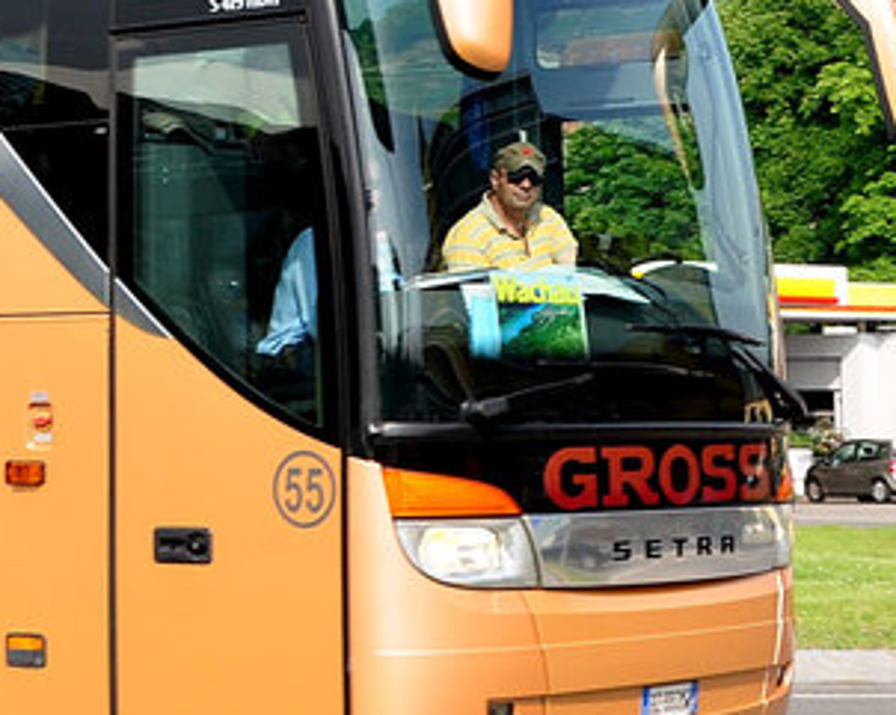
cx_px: -21
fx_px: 3259
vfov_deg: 12.4
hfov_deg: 15.3
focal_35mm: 123
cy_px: 64
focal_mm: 22
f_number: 8
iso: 200
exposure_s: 1/250
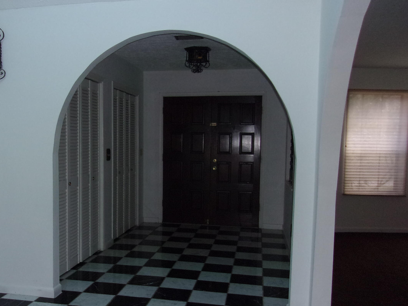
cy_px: 177
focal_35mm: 38
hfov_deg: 48.6
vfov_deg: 37.6
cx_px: 159
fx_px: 448
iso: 200
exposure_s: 1/34
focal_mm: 4.9
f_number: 3
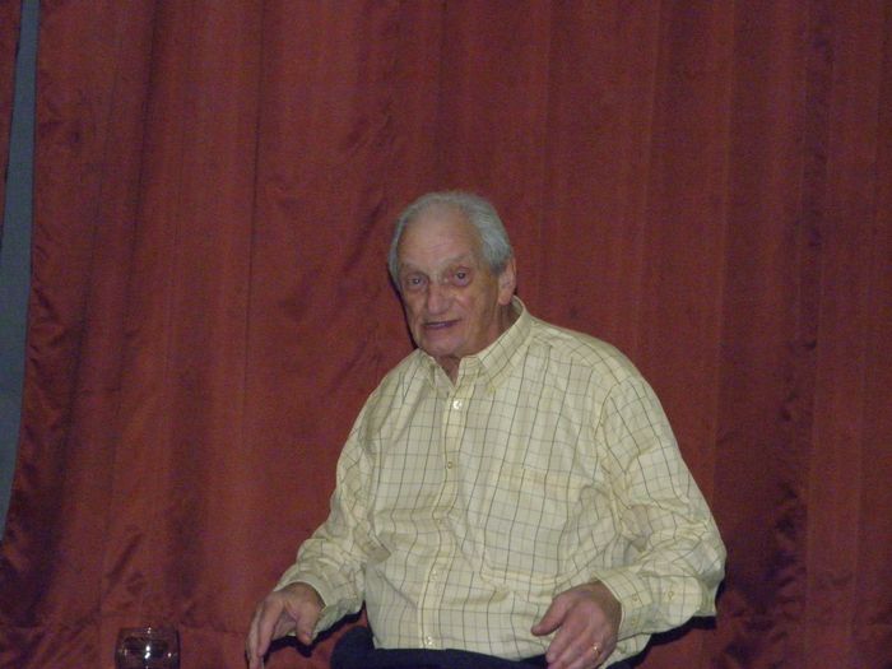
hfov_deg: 15.6
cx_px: 446
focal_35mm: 126
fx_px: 3247
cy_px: 334
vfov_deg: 11.8
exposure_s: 1/160
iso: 1000
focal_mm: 22.5
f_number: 4.8
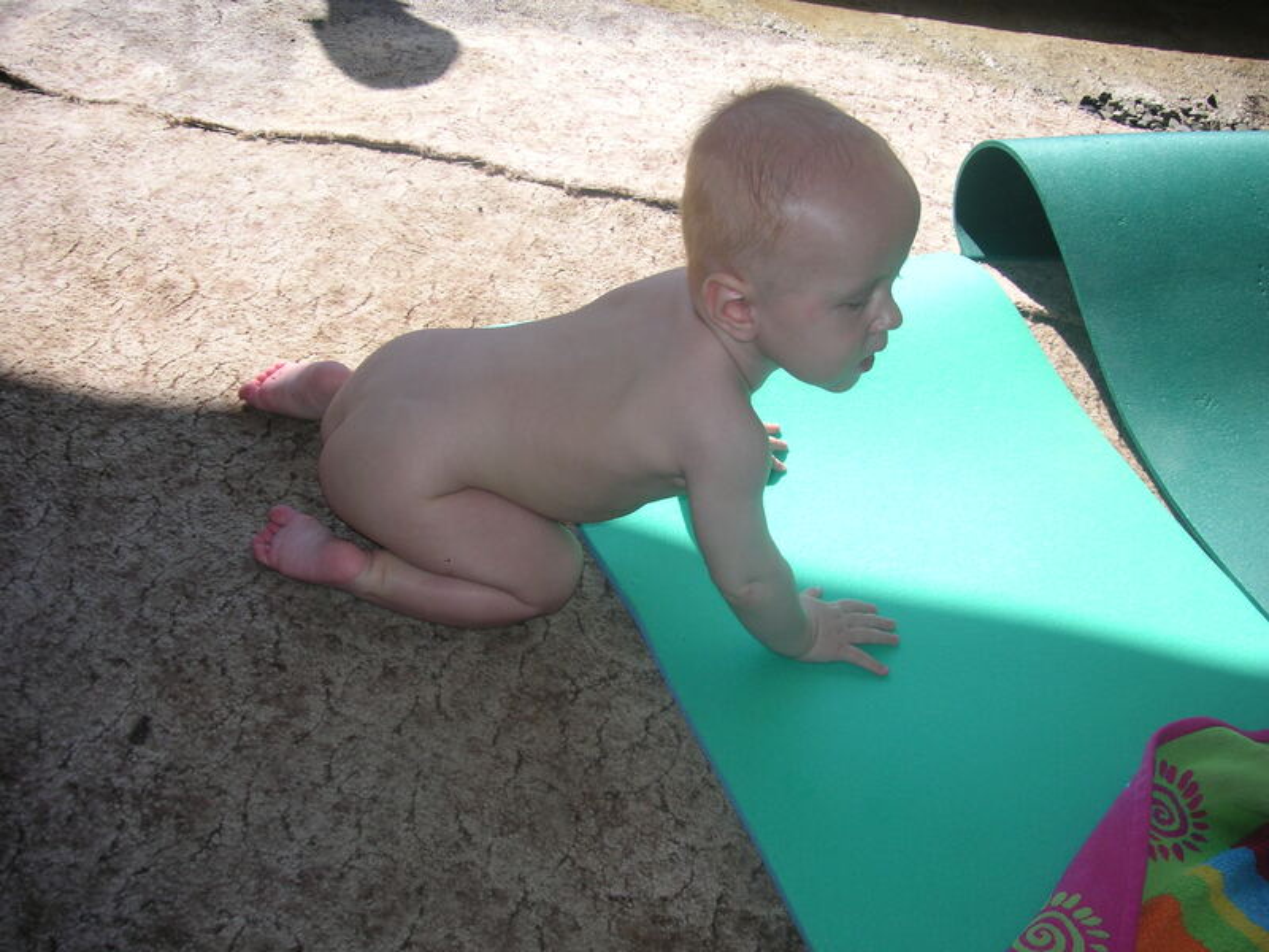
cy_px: 476
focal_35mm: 37
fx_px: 1356
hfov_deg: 50.1
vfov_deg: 38.7
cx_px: 634
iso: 50
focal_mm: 6.1
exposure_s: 1/750
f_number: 2.8
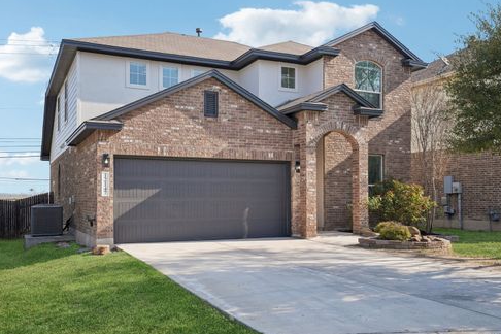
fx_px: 501
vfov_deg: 36.9
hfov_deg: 53.1
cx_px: 256
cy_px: 166
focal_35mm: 36
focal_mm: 35
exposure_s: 1/250
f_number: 8
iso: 200
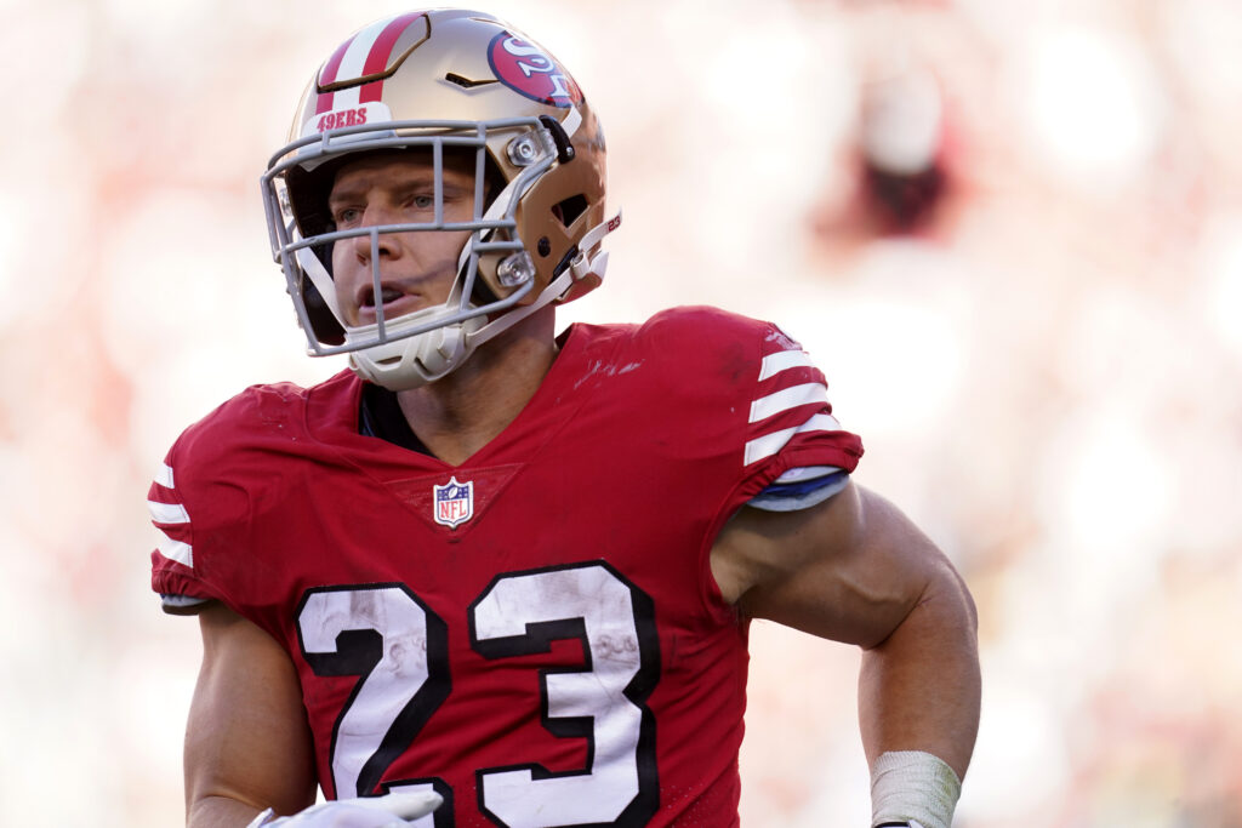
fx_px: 13801
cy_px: 414
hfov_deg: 5.2
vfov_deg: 3.4
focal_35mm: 400
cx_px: 621
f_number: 2.8
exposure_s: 1/2500
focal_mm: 400
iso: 1000
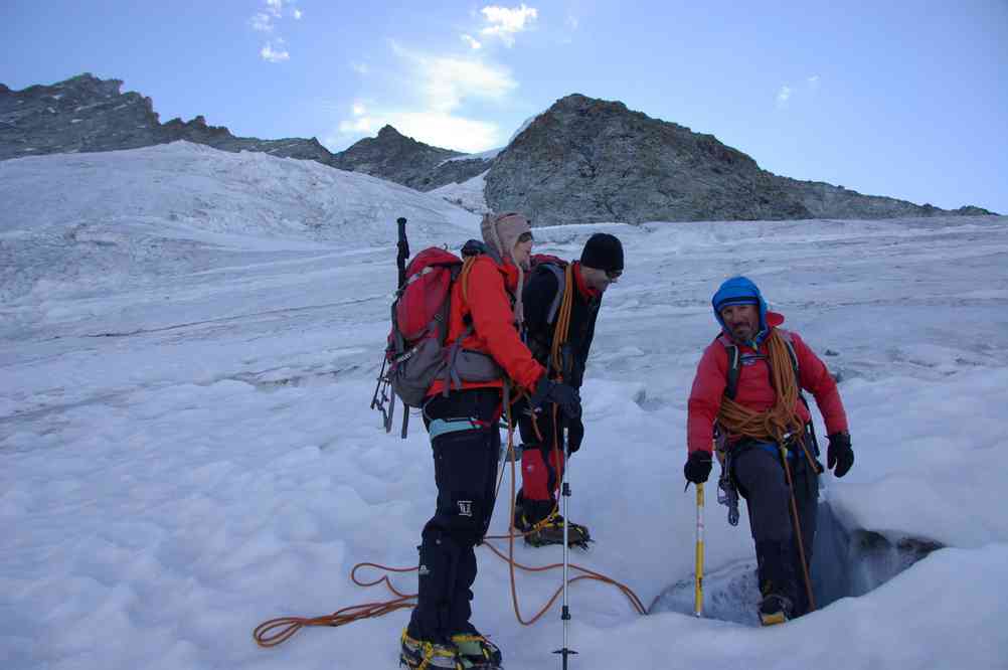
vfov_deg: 47.8
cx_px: 504
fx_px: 755
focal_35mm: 27
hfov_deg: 67.4
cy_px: 335
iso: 100
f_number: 5.6
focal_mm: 18
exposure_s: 1/125
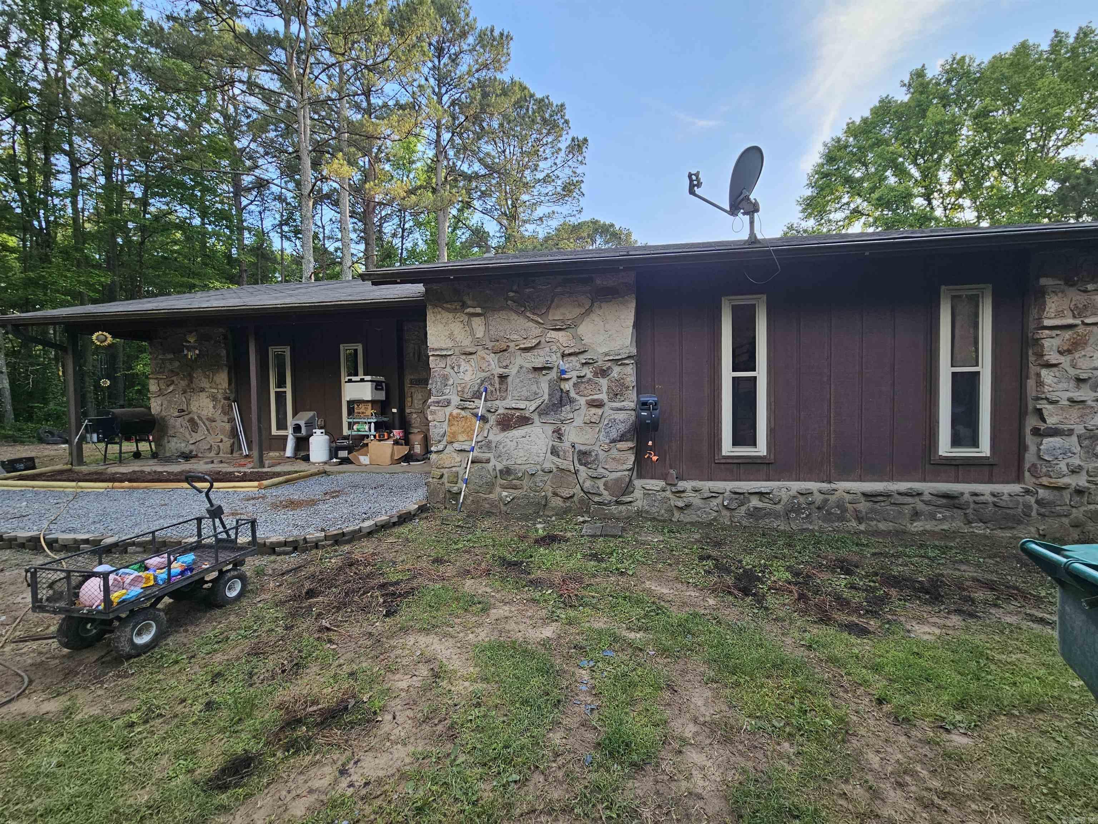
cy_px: 412
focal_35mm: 13
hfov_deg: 106.2
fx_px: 412
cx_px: 549
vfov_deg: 89.9
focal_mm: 2.2
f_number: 2.2
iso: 50
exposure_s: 1/120
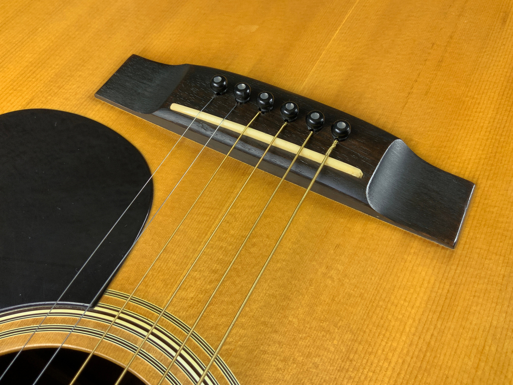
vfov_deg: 48.2
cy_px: 192
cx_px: 256
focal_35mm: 29
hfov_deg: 61.7
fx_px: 430
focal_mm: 3
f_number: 1.8
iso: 80
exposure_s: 1/50
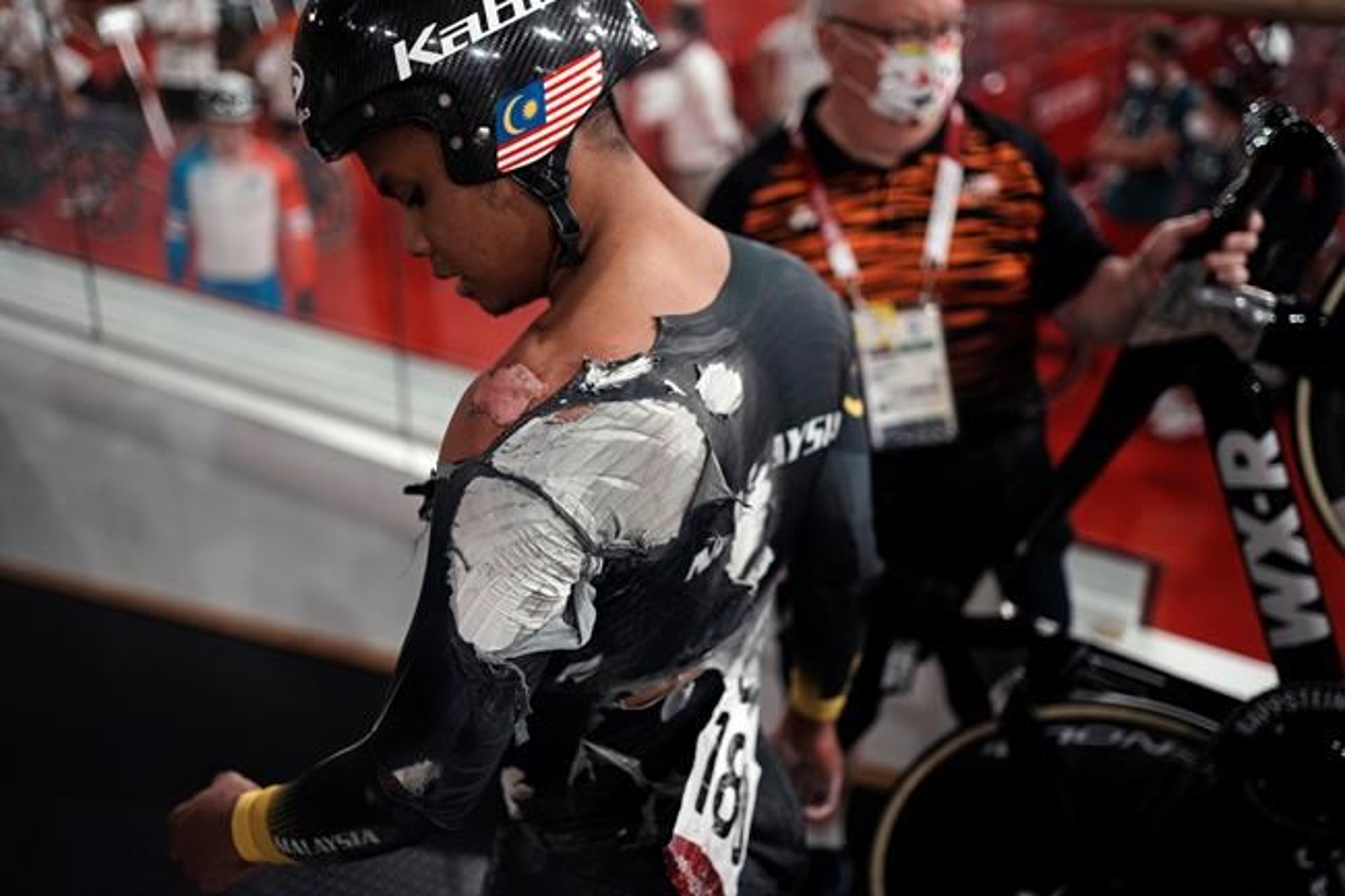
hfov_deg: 54.4
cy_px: 448
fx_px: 1307
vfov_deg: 37.8
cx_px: 672
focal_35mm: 35
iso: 800
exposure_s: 1/3200
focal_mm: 35
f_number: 1.8
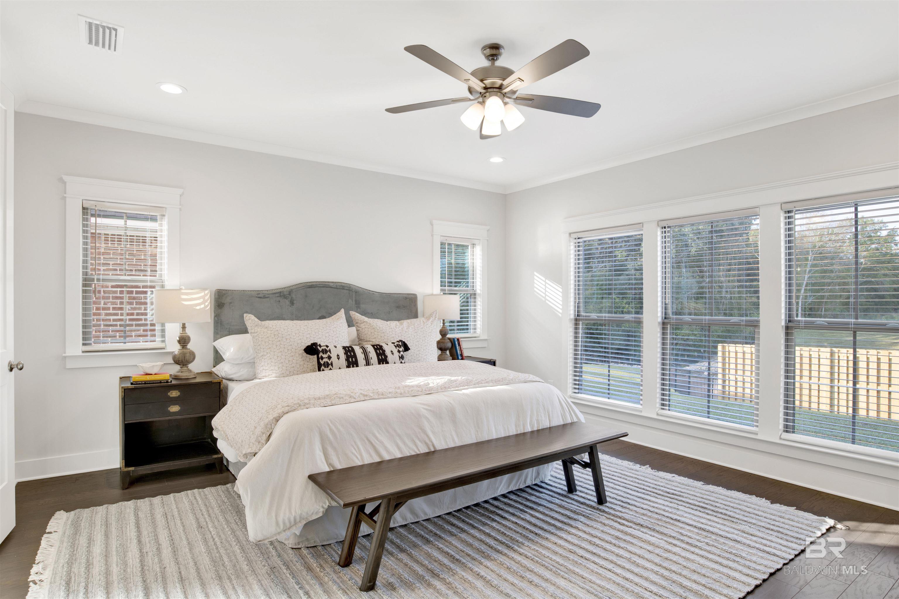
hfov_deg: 86.9
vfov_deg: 64.6
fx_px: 474
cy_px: 300
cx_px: 450
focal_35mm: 19
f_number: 11
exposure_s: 1/15
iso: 200
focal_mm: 19
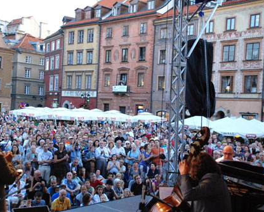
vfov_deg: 28.8
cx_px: 116
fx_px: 411
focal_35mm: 53
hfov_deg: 35.6
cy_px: 106
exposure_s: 1/80
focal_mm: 31
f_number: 4.5
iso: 800
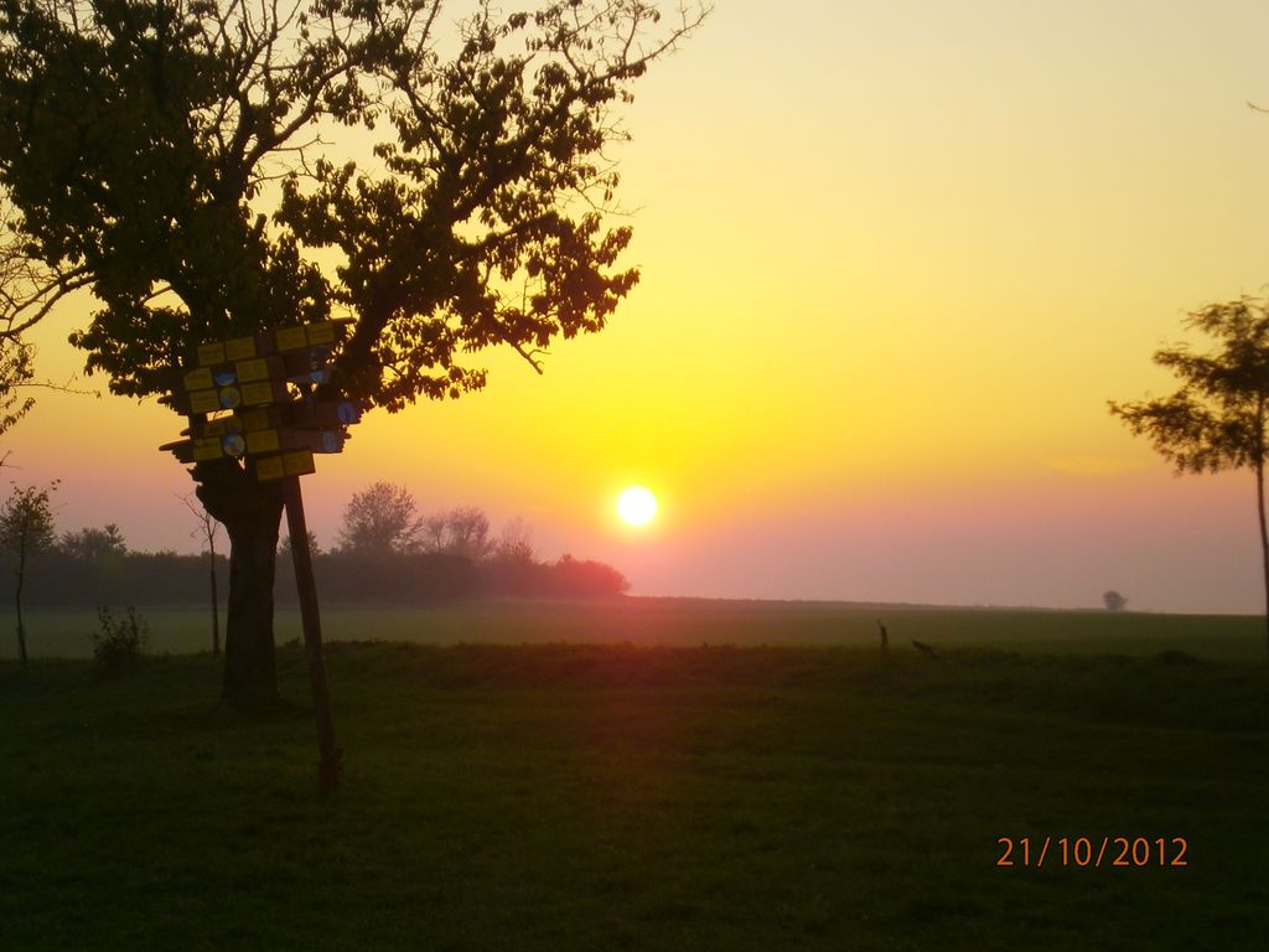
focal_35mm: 87
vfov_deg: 17.0
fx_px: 3189
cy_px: 476
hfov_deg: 22.5
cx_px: 634
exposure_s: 1/125
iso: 80
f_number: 4.9
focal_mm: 15.4
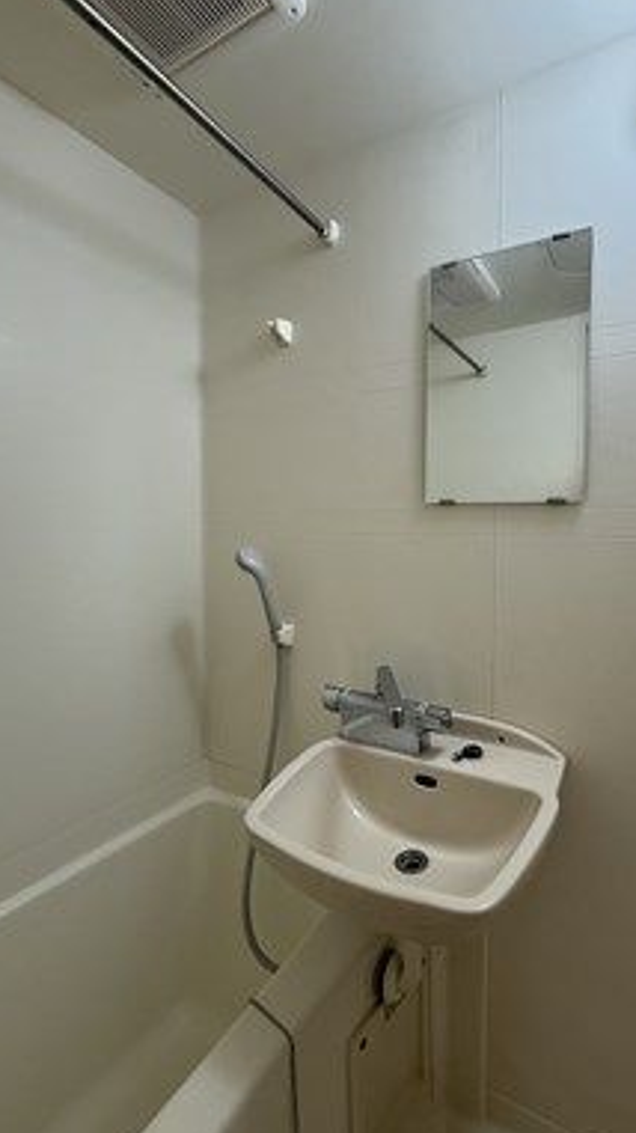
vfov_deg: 99.4
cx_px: 416
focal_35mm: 16
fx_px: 480
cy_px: 556
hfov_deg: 65.5
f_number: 2.2
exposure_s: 1/100
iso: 200
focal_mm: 2.22
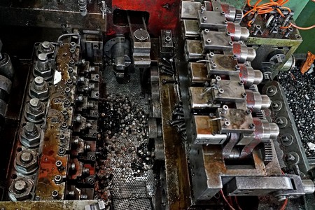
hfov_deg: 65.5
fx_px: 245
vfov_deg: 46.4
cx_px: 158
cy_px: 105
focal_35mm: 28
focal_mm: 28
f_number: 3.5
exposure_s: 1/125
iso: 12800
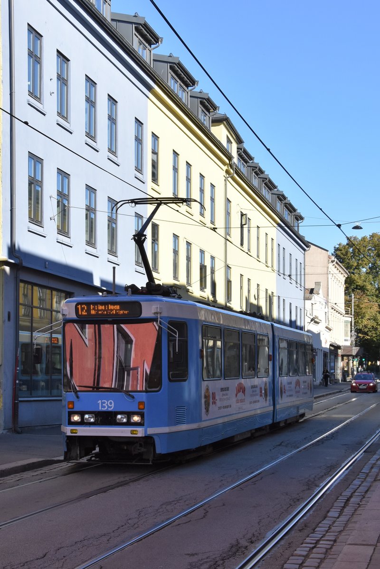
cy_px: 284
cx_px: 190
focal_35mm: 48
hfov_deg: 28.1
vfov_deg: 41.1
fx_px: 760
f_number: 8
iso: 400
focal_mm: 32
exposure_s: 1/500
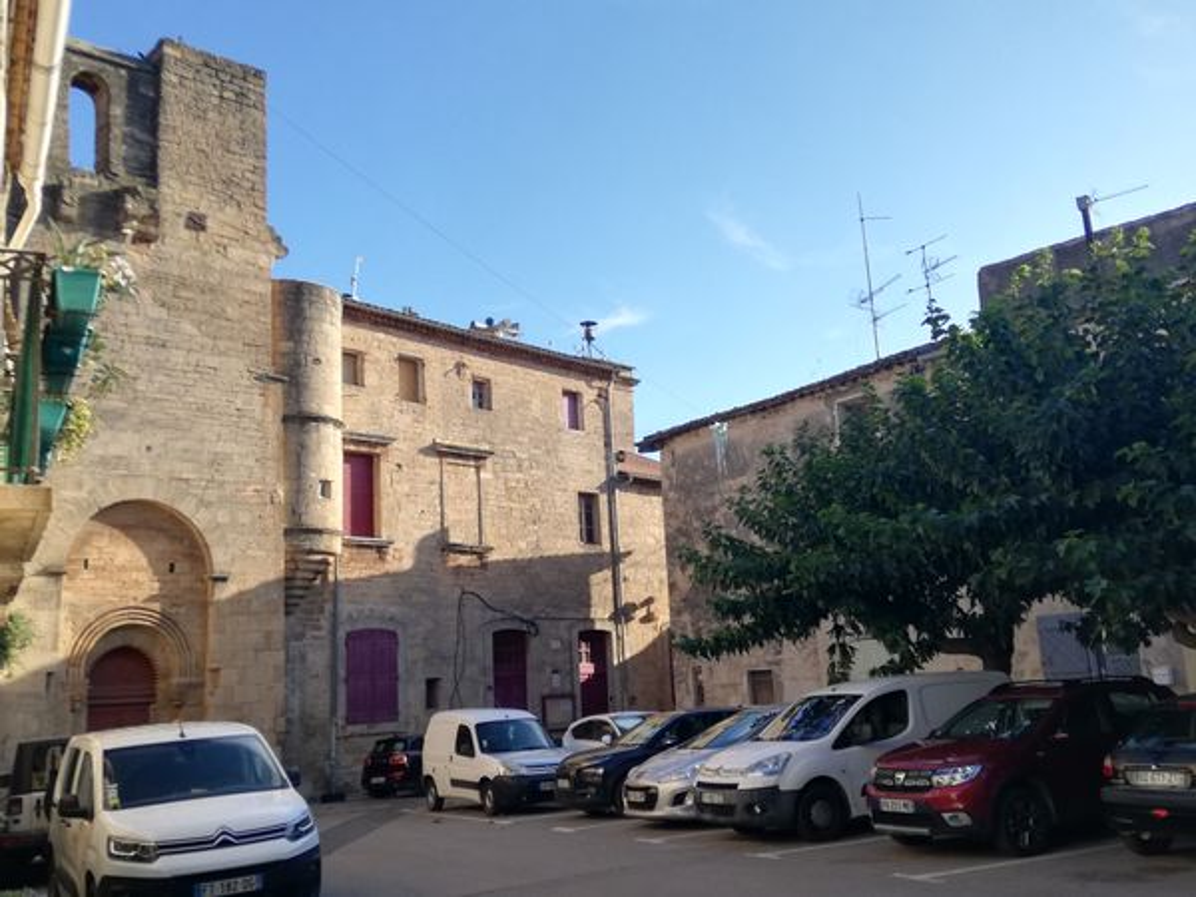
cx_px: 598
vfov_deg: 40.7
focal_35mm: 35
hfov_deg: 52.6
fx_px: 1209
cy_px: 448
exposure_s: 1/566
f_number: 2.2
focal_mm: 3.81
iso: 50
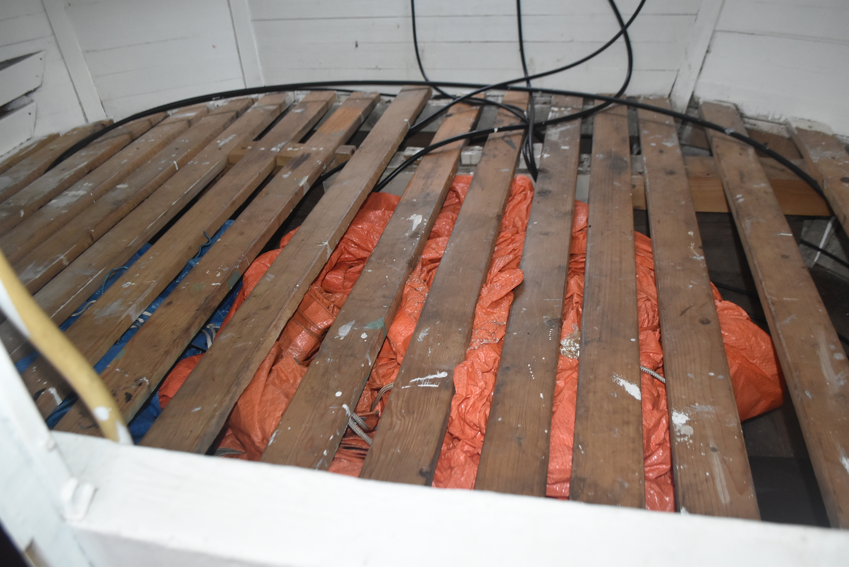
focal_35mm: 30
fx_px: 708
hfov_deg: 61.9
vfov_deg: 43.7
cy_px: 284
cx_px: 424
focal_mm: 20
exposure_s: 1/60
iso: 1800
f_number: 3.8
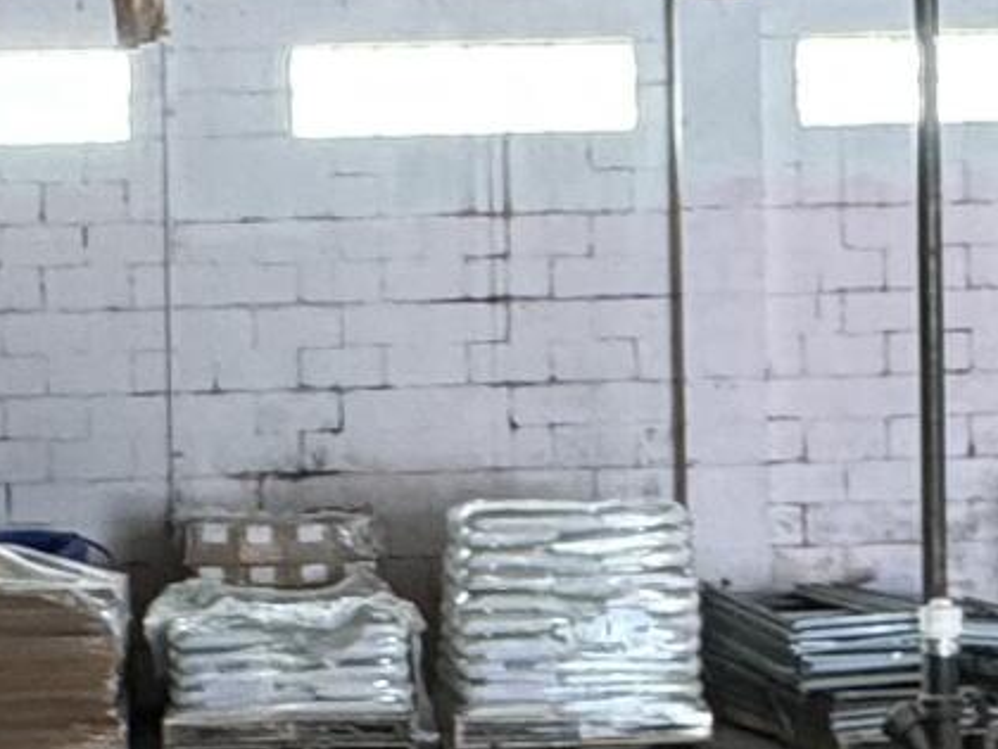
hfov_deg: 19.6
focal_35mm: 100
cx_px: 345
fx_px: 2883
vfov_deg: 14.8
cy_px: 514
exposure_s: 1/60
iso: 160
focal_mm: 2.22
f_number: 2.2
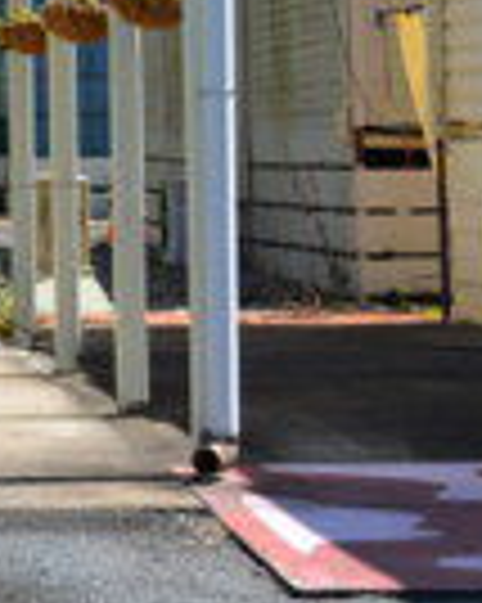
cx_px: -1297
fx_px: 4352
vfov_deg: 7.9
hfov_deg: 5.6
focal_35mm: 244
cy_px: -22
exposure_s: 1/250
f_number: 8
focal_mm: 29
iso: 100
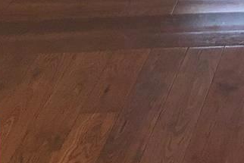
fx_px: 1254
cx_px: 585
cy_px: -402
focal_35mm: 185
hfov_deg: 9.8
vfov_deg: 6.5
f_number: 1.8
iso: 25
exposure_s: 1/30
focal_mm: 3.99
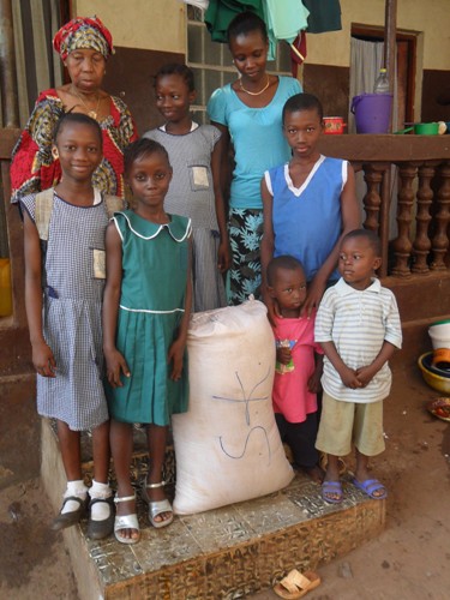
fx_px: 555
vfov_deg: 56.8
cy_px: 300
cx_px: 225
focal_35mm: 32
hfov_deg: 44.2
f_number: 3.7
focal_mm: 5.7
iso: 120
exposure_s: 1/45
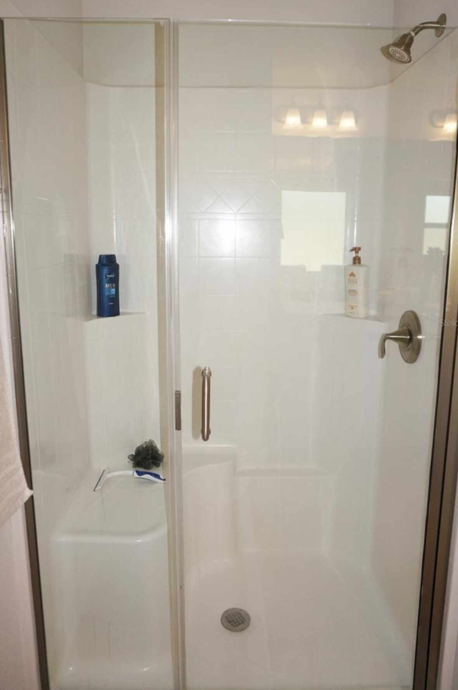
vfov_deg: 69.4
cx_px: 233
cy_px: 323
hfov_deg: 49.4
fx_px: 497
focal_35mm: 26
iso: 400
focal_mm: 16
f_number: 4
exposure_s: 1/160
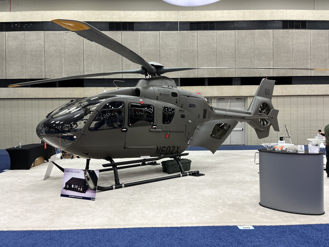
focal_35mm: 26
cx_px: 164
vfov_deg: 53.1
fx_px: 247
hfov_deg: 67.3
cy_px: 124
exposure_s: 1/120
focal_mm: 5.1
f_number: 1.6
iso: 125
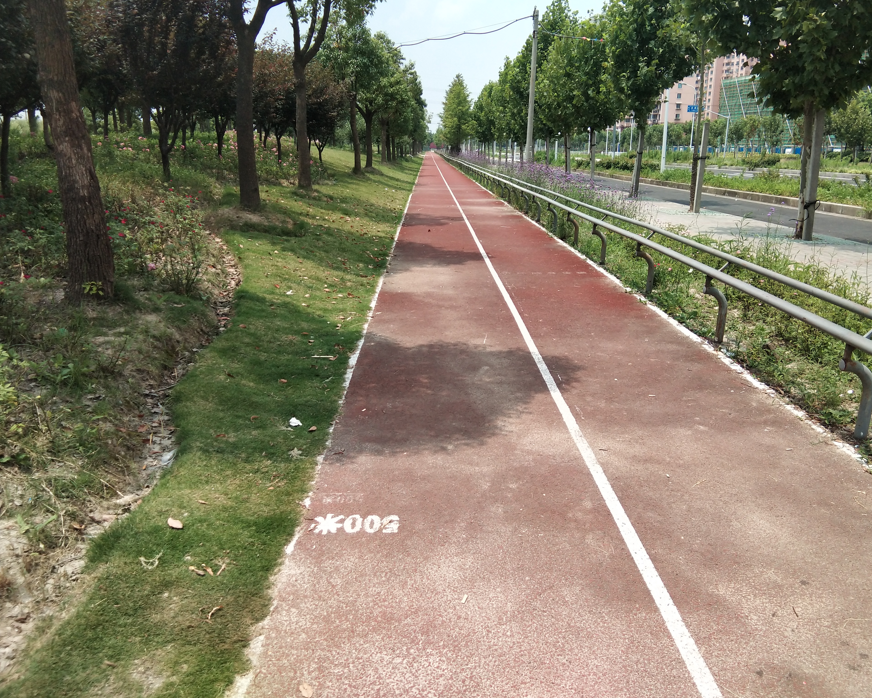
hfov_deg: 54.1
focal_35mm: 33
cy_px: 343
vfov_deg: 44.5
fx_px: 852
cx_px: 474
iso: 50
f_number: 2.2
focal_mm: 3.69
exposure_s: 1/838
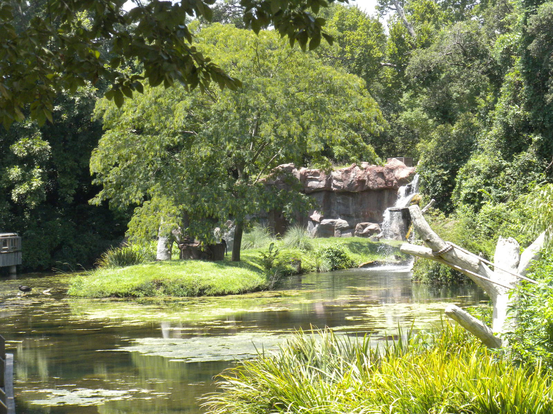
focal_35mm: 119
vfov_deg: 12.5
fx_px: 1901
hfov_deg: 16.6
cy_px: 207
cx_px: 276
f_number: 5.1
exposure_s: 1/443
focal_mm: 21
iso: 242
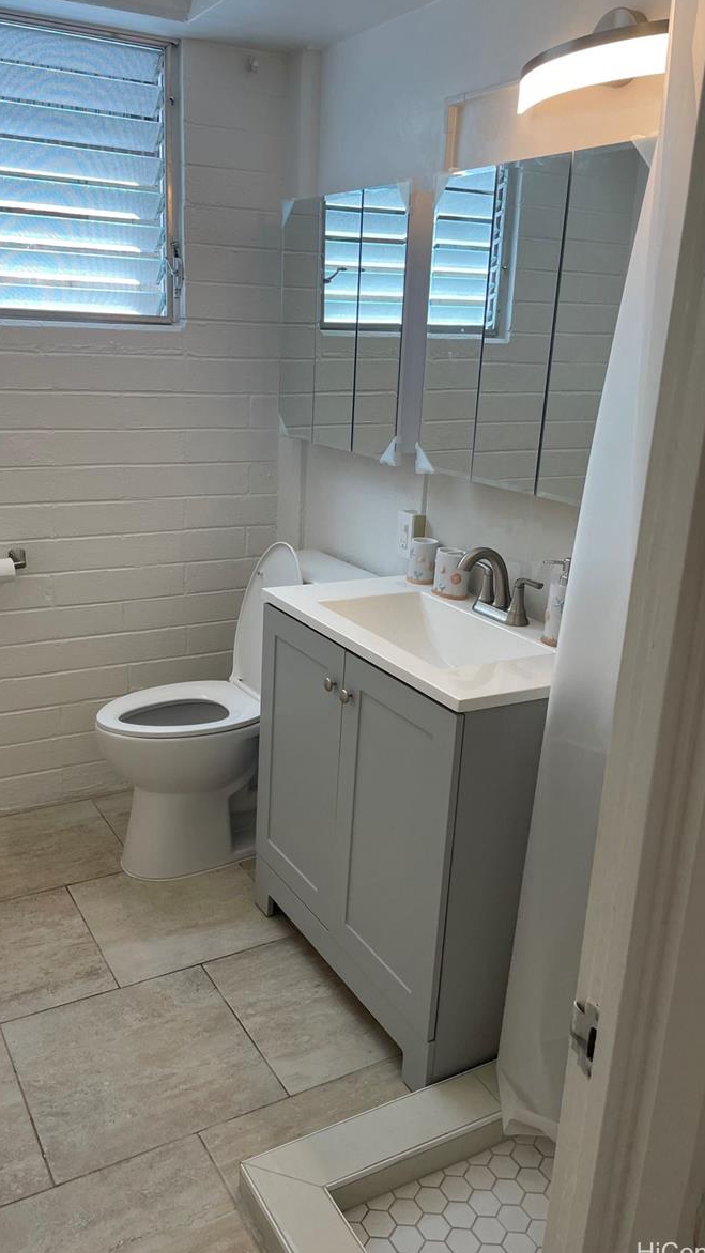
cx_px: 313
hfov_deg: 40.1
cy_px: 621
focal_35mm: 29
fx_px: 964
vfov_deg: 66.1
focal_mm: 4.2
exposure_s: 1/120
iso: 40
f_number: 1.6
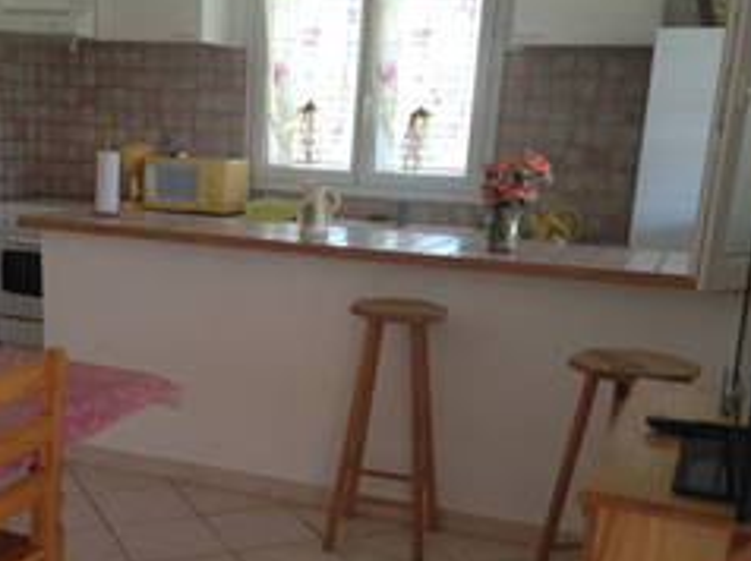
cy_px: 388
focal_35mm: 50
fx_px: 1084
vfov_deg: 28.8
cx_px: 259
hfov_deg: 37.9
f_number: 2.4
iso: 200
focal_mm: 4.12
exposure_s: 1/20
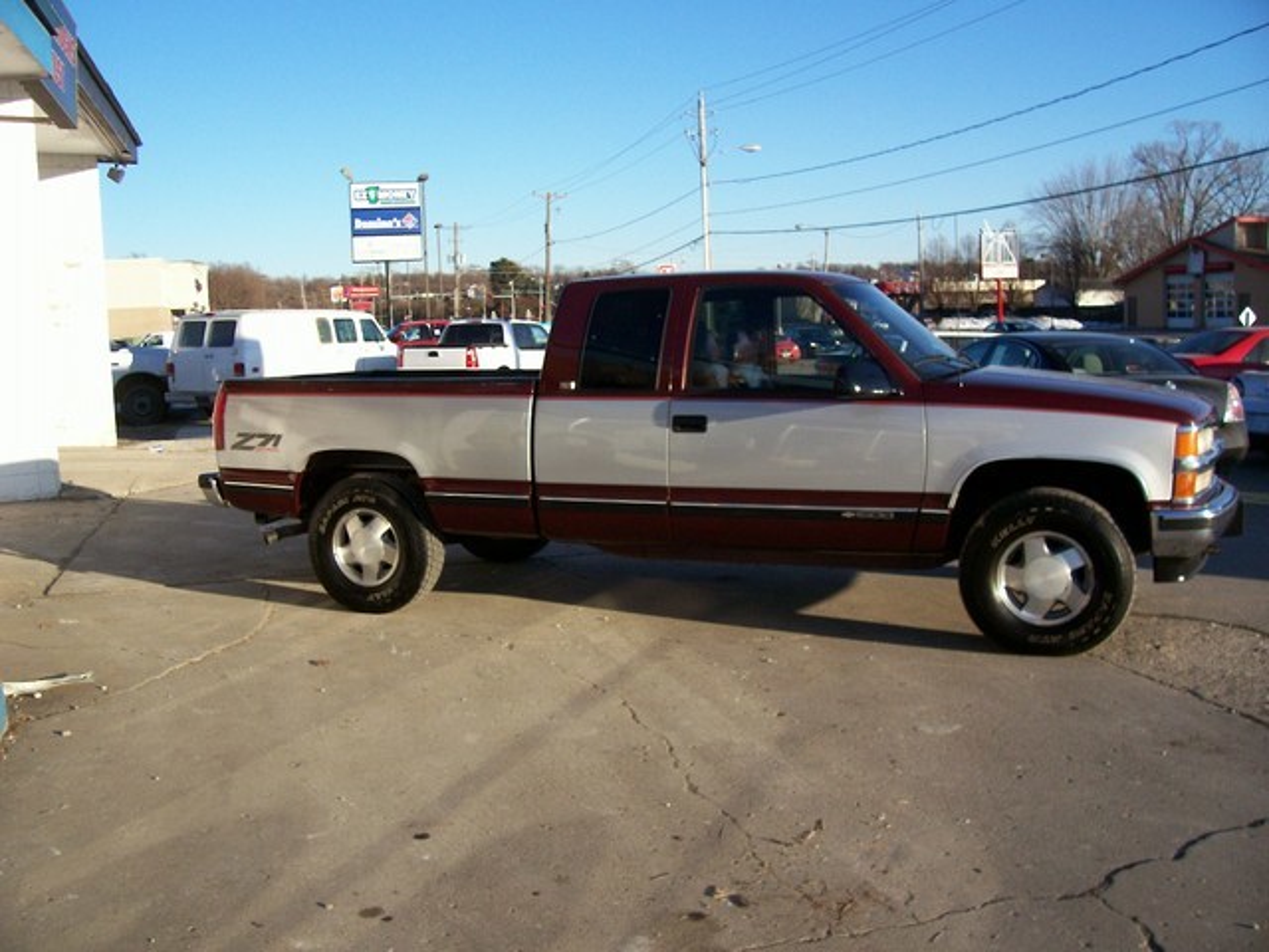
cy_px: 476
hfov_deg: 54.0
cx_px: 634
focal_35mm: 34
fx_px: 1246
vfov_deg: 41.8
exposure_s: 1/708
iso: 80
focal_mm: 5.6
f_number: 2.7
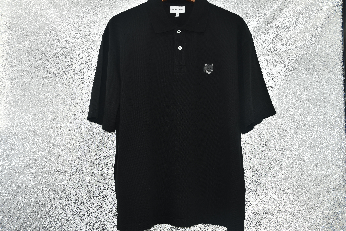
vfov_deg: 34.2
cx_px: 173
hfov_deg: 49.6
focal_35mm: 39
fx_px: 375
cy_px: 116
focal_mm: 26
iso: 100
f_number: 5
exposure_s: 1/250
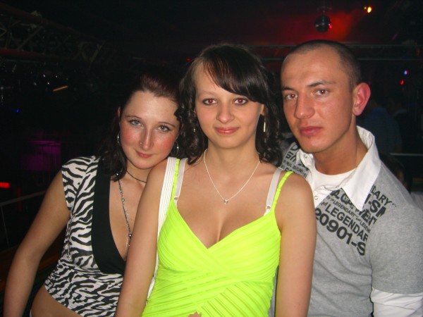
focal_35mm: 38
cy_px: 158
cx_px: 212
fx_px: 464
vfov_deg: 37.7
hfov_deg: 49.0
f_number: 2.8
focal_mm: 7.9
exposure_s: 1/60
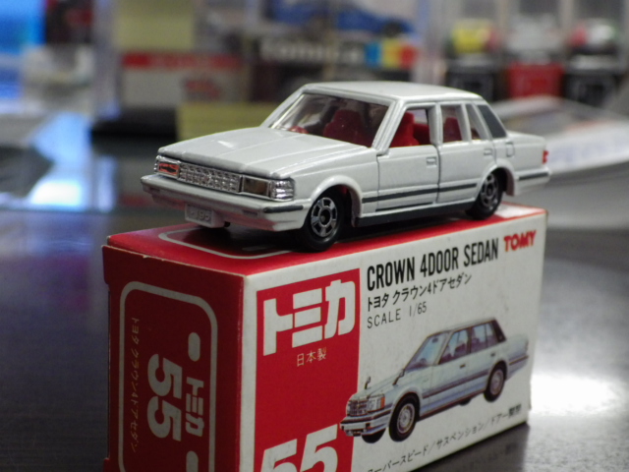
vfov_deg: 20.7
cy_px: 236
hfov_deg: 27.4
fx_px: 1290
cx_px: 314
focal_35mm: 71
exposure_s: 1/60
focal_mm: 12.8
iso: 640
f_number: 4.2
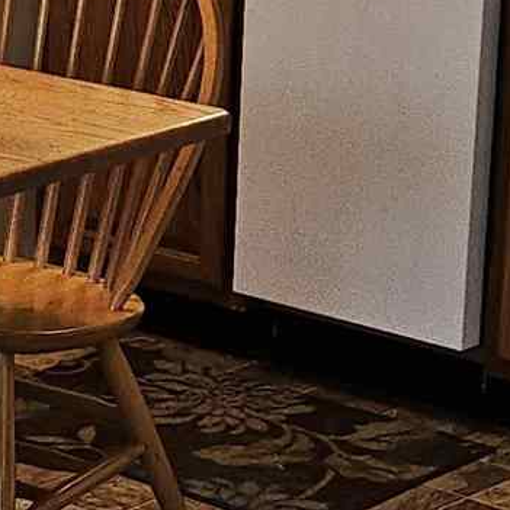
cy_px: 163
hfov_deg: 9.5
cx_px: -334
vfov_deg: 9.8
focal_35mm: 178
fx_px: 2967
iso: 100
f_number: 1.8
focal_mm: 5.4
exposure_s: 1/24
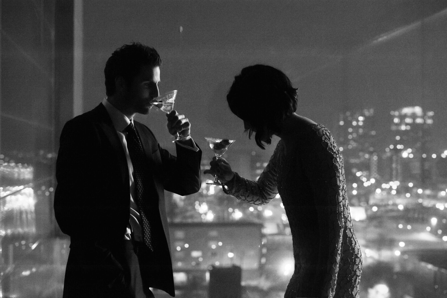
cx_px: 224
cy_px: 149
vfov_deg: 19.4
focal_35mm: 70
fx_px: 869
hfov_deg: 28.9
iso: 5000
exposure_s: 1/60
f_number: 4.5
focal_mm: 70
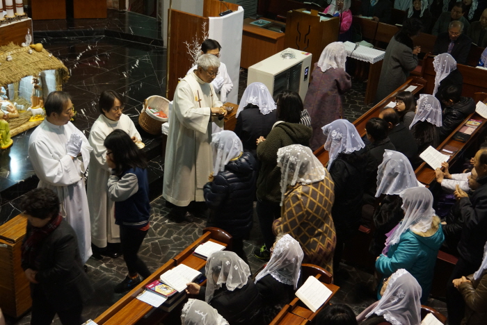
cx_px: 244
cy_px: 162
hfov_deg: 38.9
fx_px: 690
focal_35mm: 51
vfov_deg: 26.5
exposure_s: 1/60
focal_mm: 34
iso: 1250
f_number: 4.5
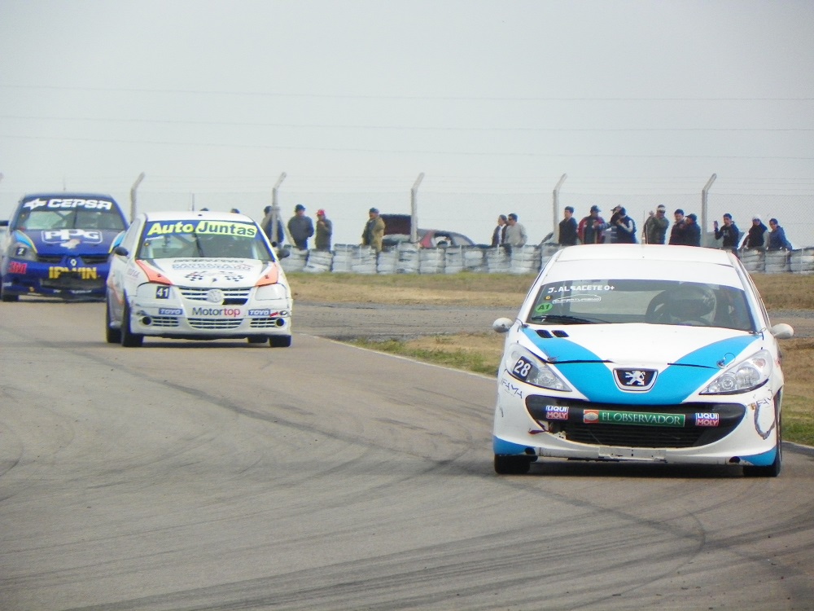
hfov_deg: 3.6
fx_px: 12933
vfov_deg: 2.7
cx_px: 407
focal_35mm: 550
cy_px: 306
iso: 200
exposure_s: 1/1000
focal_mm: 97.8
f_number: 5
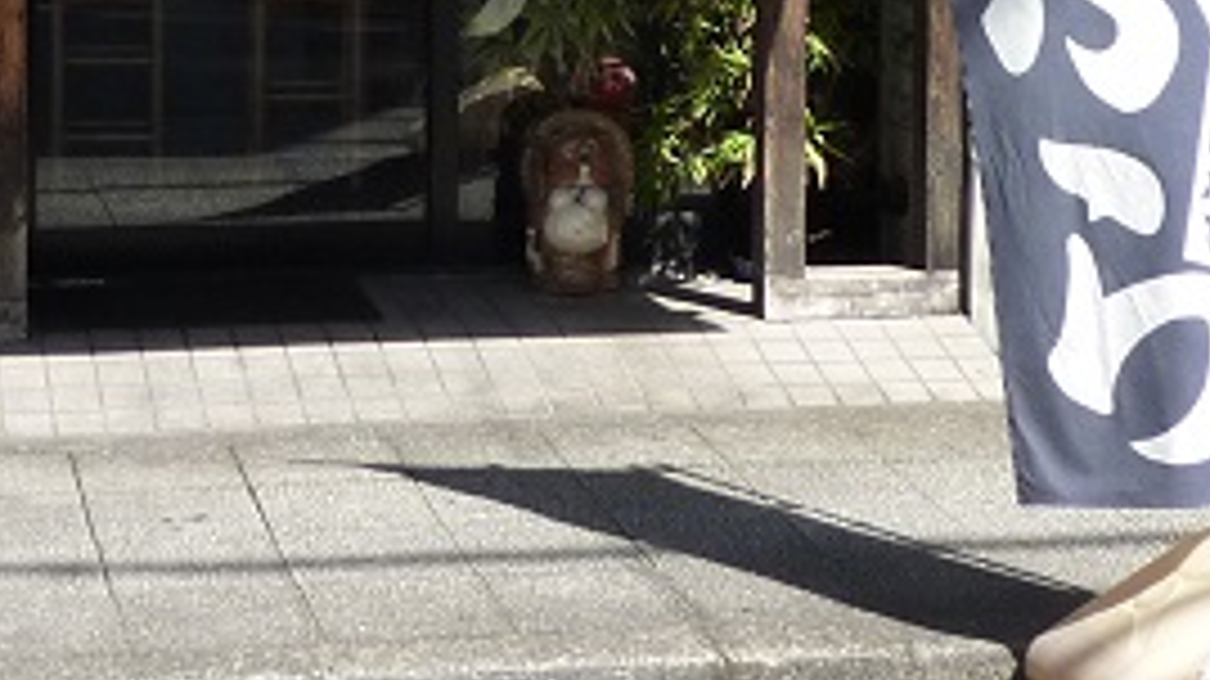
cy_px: -248
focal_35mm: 96
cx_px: 283
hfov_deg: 22.0
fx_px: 3079
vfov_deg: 12.2
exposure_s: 1/500
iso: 125
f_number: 2.8
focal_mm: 4.4
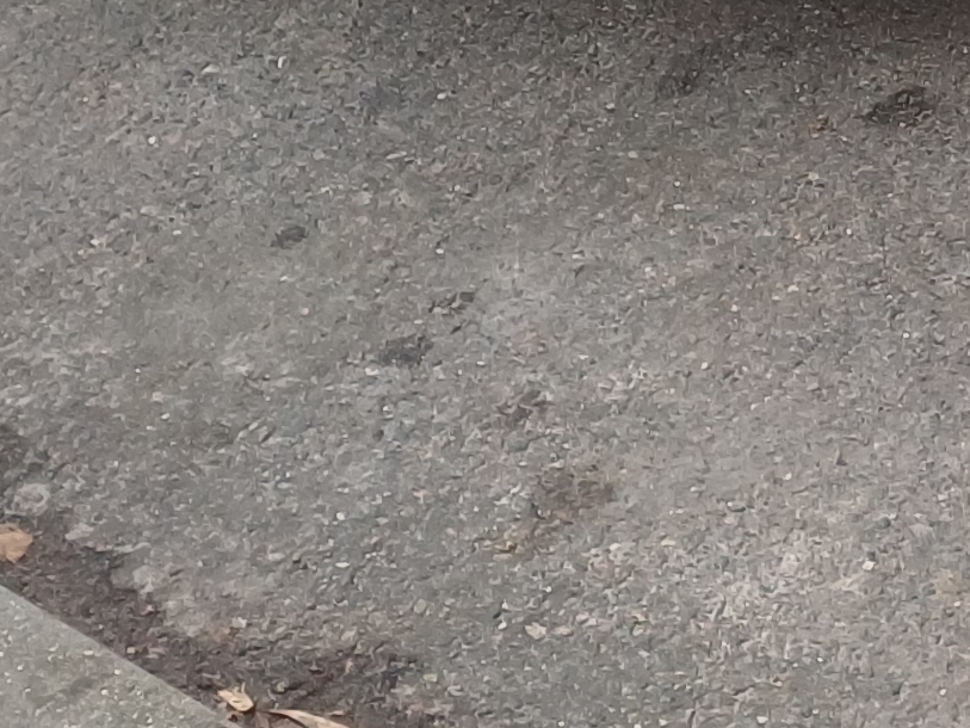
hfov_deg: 15.0
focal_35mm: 123
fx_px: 3447
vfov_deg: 11.2
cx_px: 1407
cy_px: -587
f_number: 1.8
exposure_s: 1/100
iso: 64
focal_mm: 4.65
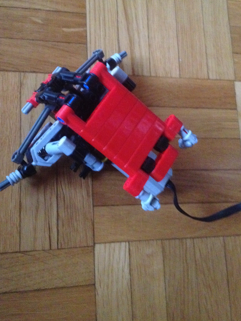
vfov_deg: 43.7
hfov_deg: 33.6
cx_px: 114
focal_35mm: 43
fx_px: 399
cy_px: 132
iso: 800
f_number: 2.4
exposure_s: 1/15
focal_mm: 4.28
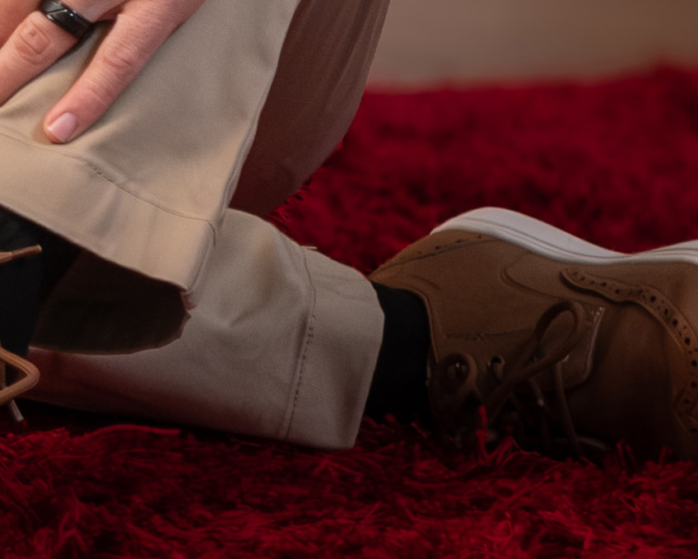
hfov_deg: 8.2
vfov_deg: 6.5
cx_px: -544
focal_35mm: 228
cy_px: -704
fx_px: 4712
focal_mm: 23
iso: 2000
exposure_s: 1/80
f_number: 2
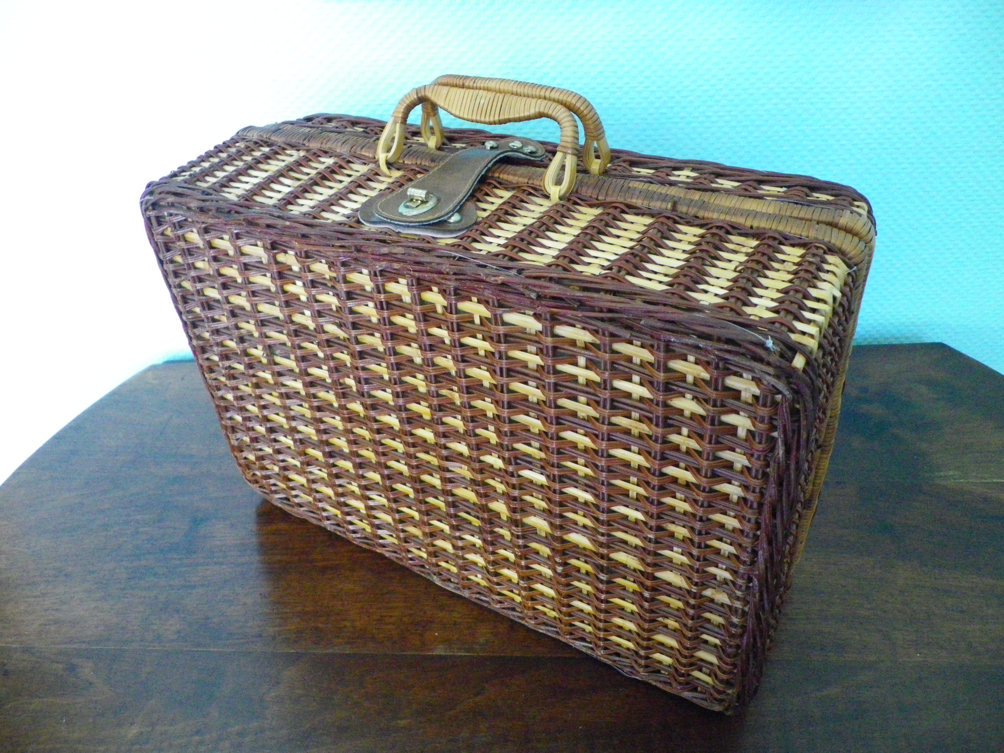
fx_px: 812
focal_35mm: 28
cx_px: 502
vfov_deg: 49.7
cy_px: 376
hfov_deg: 63.4
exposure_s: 1/10
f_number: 2.6
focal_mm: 4.9
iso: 800
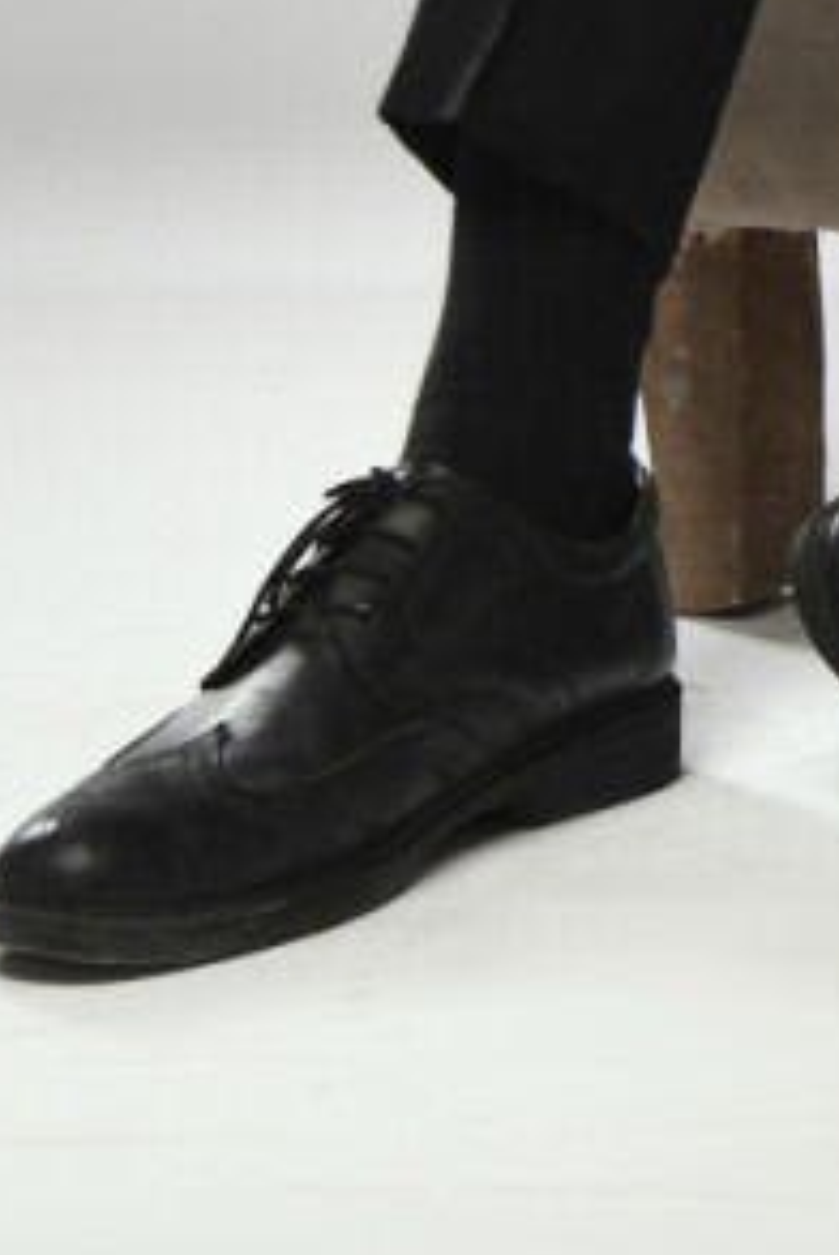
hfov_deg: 7.2
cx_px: 1588
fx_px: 6417
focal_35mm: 184
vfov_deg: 10.6
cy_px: -904
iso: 400
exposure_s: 1/125
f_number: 5.6
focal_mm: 45
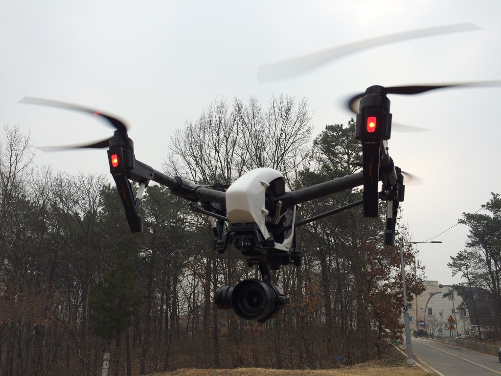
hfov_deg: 61.7
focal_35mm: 29
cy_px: 188
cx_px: 250
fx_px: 420
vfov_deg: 48.2
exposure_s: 1/1208
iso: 32
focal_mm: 4.15
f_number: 2.2
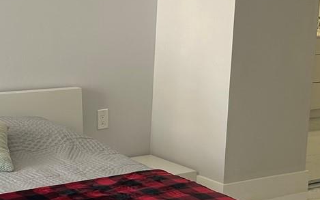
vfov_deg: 13.9
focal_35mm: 94
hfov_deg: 22.1
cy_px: 126
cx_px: 142
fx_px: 820
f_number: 1.5
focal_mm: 5.7
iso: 40
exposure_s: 1/155
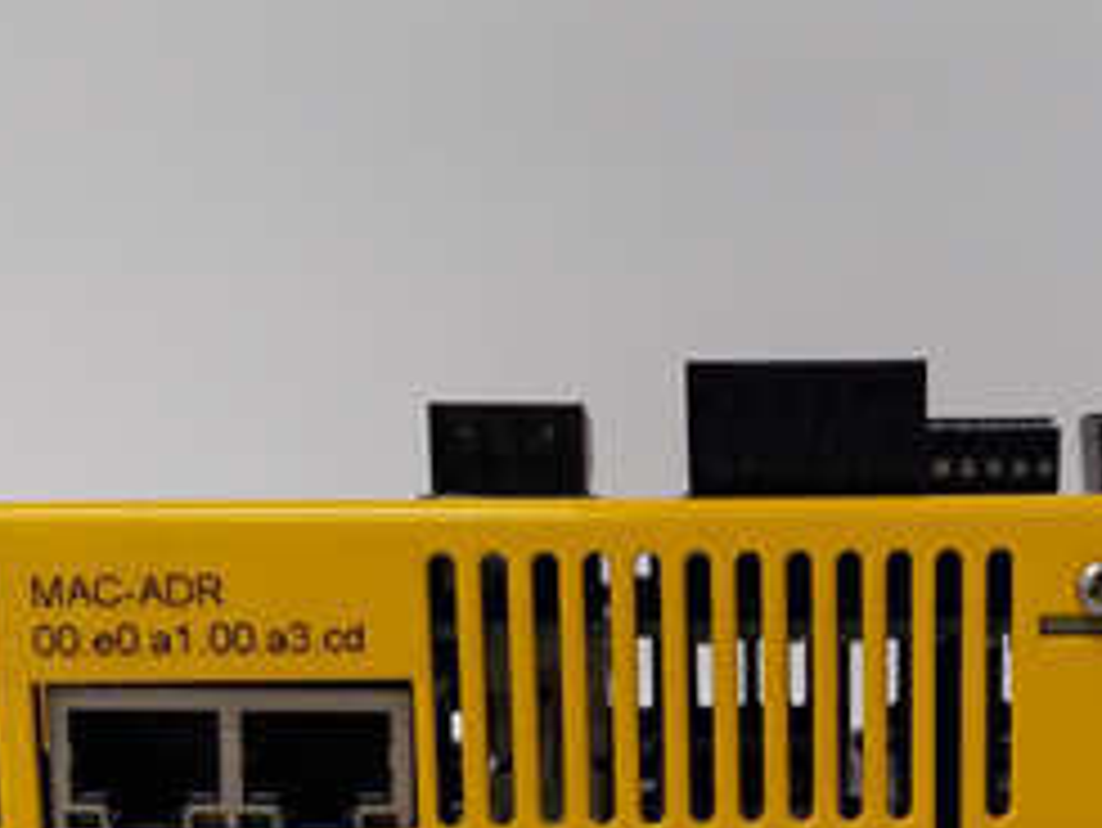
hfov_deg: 34.3
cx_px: 814
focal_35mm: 55
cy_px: 794
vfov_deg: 25.5
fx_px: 1752
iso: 231
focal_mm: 3.79
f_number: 2
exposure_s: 1/33
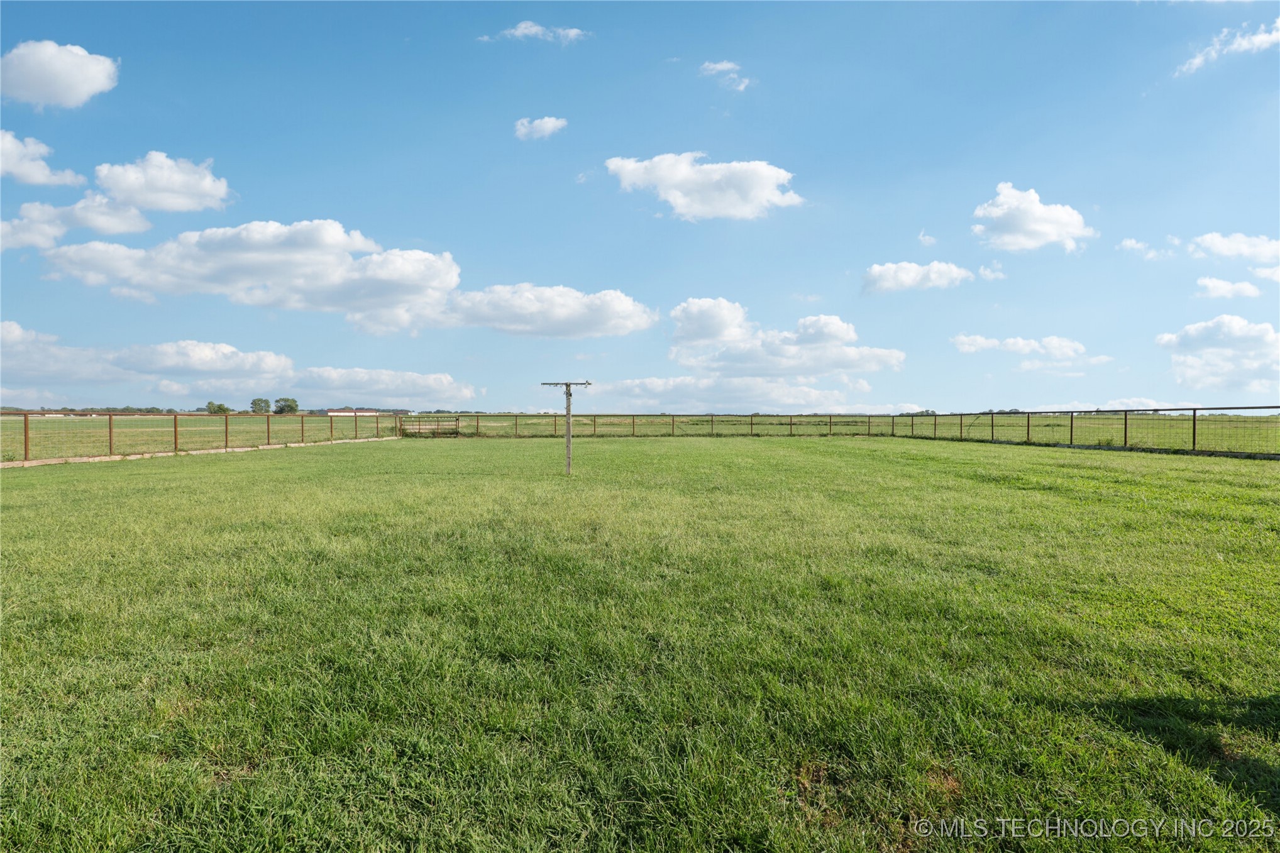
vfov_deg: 70.4
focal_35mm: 17
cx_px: 640
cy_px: 426
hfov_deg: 93.3
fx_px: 604
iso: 640
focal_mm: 17
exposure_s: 1/1600
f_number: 7.1
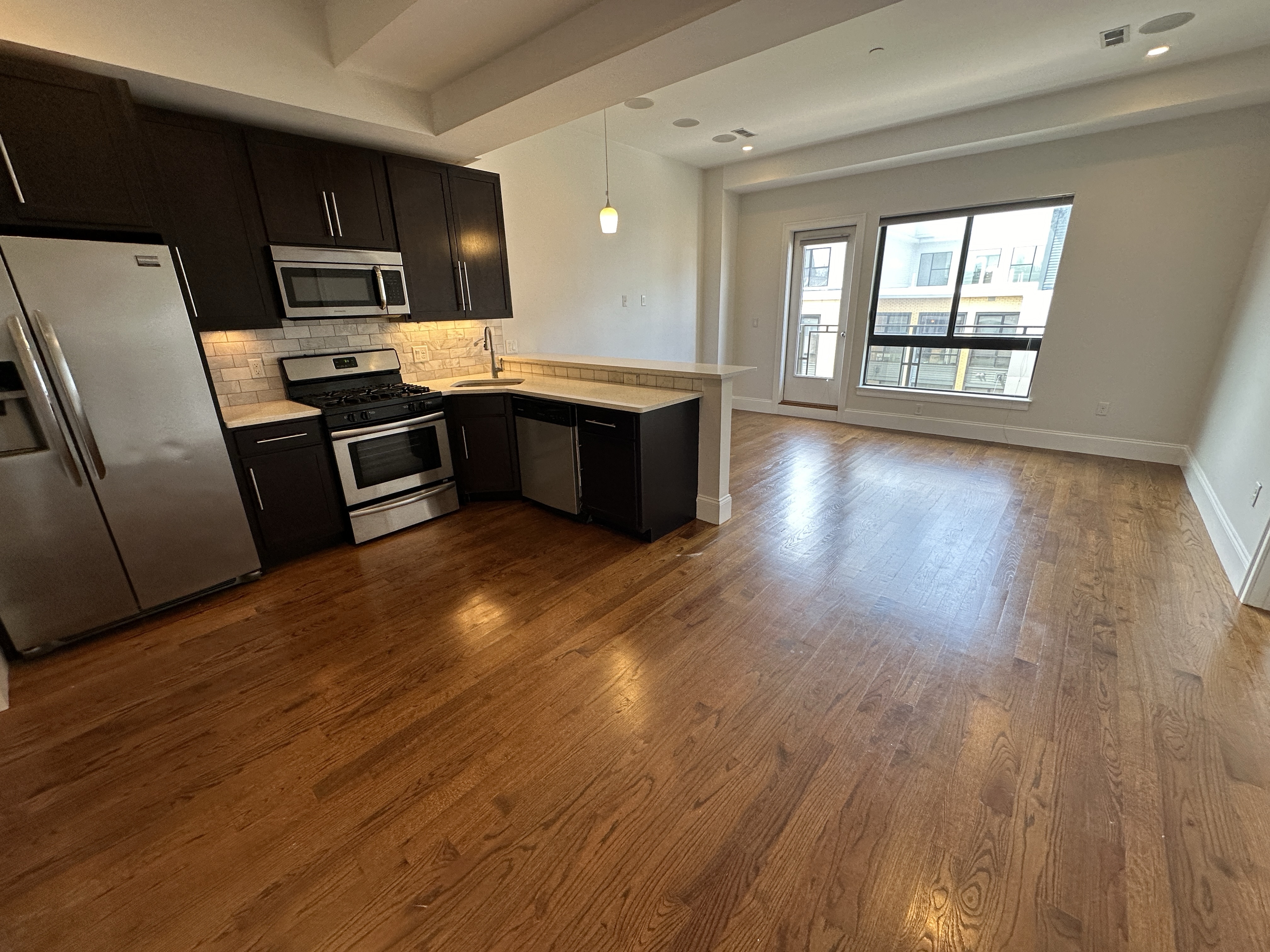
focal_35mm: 14
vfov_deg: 85.7
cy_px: 476
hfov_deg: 102.1
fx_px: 514
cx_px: 635
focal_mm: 2.22
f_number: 2.2
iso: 125
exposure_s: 1/120
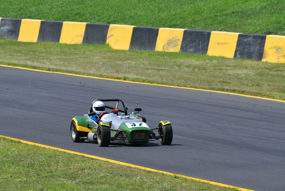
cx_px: 142
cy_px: 96
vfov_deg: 1.8
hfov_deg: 2.7
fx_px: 5939
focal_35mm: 750
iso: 500
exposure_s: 1/640
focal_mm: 500
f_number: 14
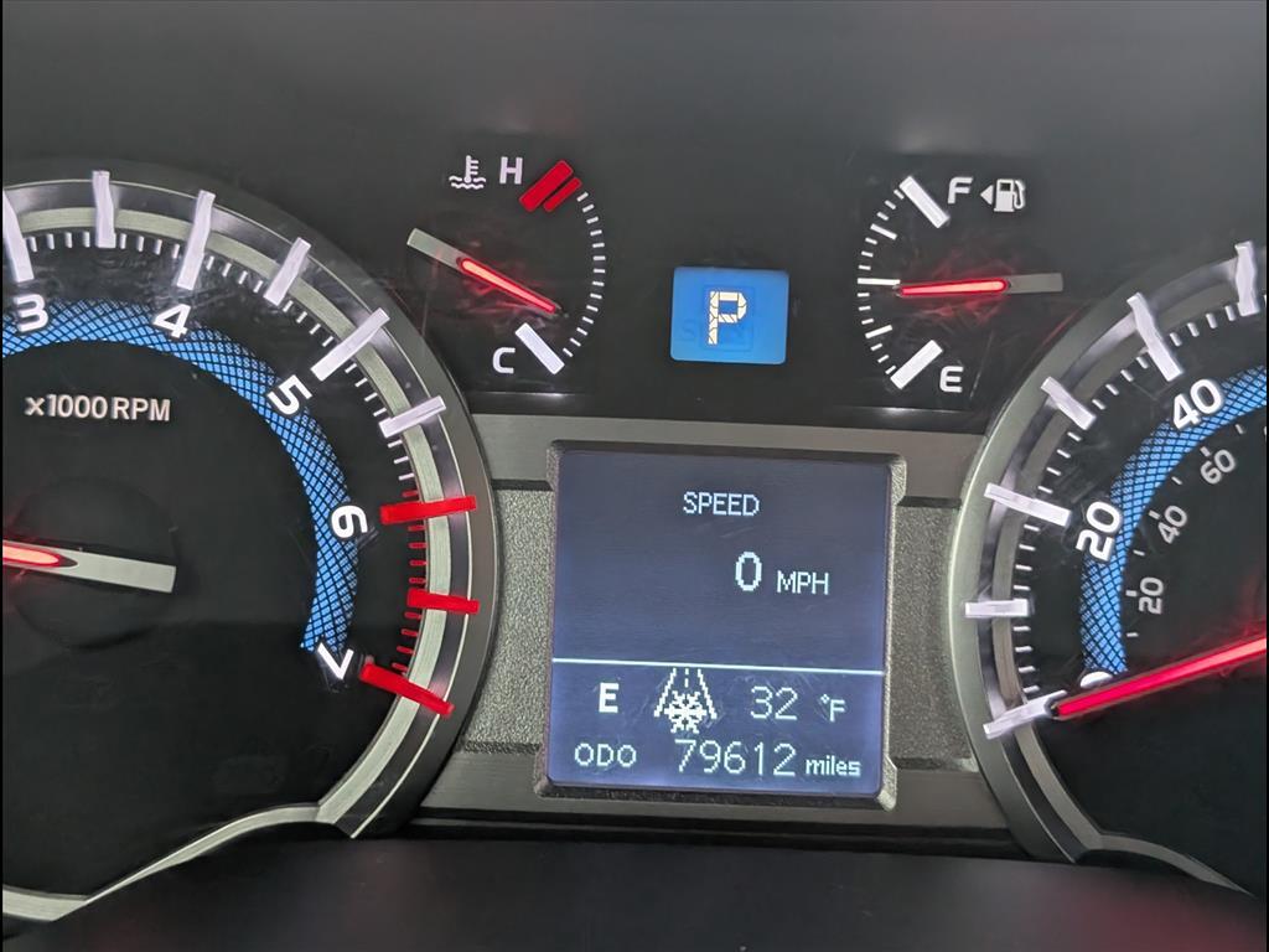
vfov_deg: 29.7
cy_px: 476
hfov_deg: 38.9
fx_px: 1796
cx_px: 634
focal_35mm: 49
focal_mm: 6.9
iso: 505
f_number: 1.68
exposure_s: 1/238
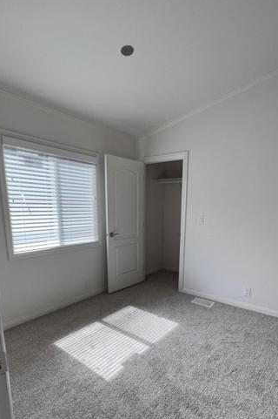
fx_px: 209
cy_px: 247
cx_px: 158
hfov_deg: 67.0
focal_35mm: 18
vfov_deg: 89.1
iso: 32
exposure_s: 1/197
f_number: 1.8
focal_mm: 1.57
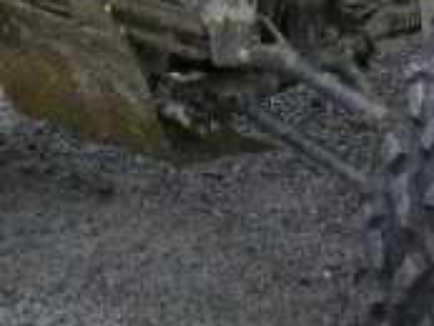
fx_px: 2873
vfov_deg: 6.4
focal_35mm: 229
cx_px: 361
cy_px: -228
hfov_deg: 8.6
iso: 125
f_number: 4.2
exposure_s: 1/60
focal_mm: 10.3
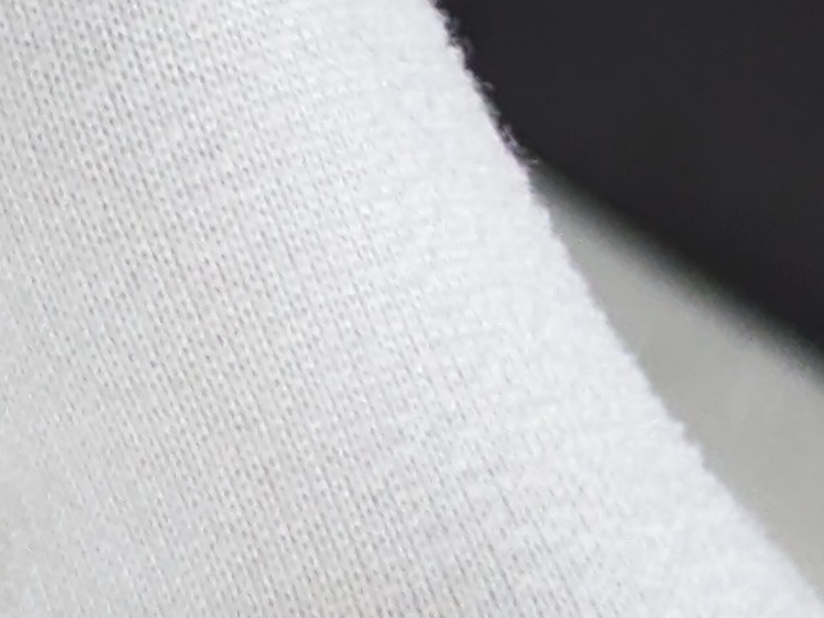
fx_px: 7259
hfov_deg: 6.3
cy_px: 146
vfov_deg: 4.9
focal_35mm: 305
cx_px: -787
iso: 164
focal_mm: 6.81
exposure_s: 1/90
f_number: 1.85
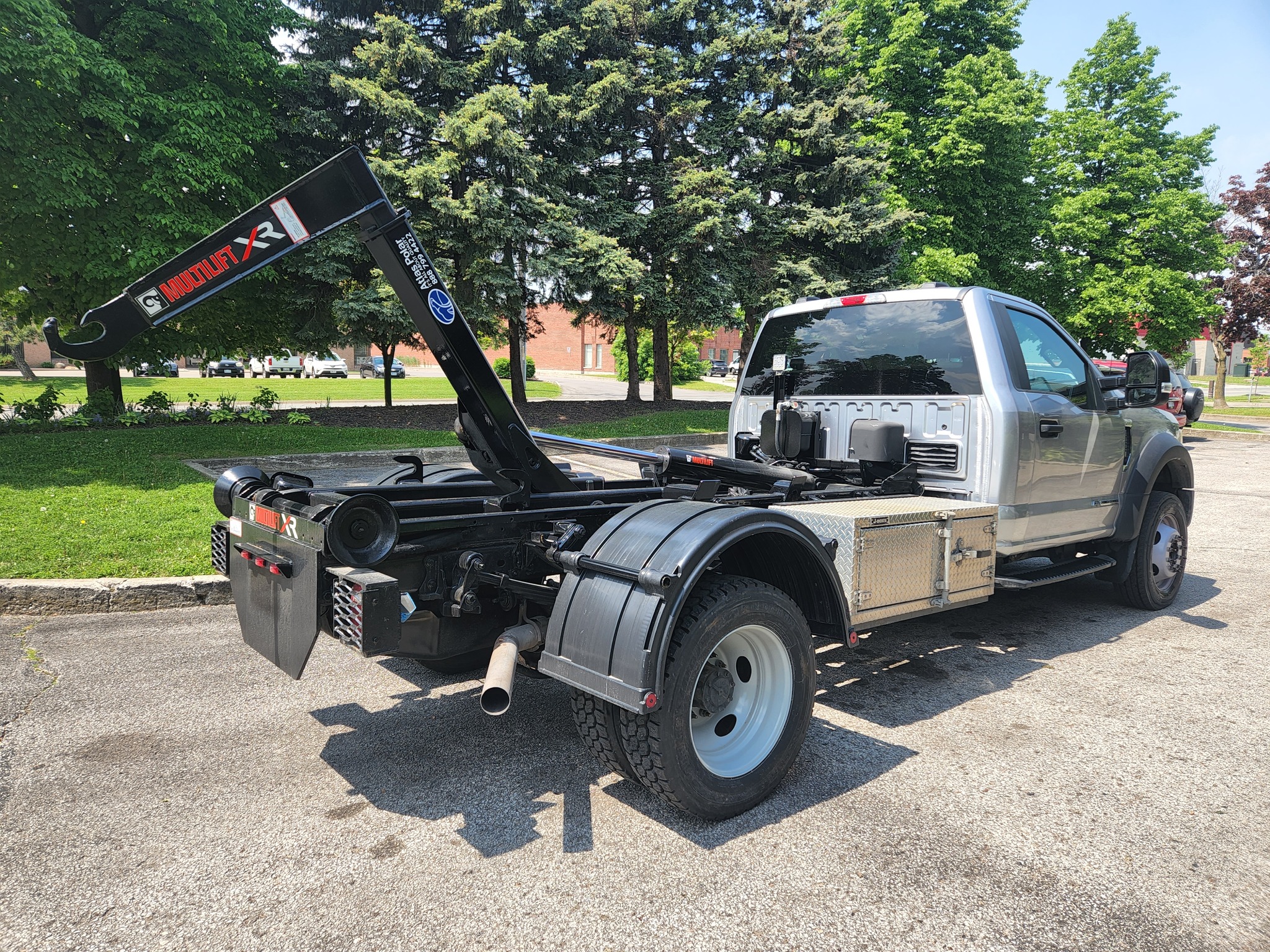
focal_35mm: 23
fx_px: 844
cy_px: 476
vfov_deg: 58.9
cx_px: 635
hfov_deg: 73.9
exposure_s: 1/612
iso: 20
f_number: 1.8
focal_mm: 5.4
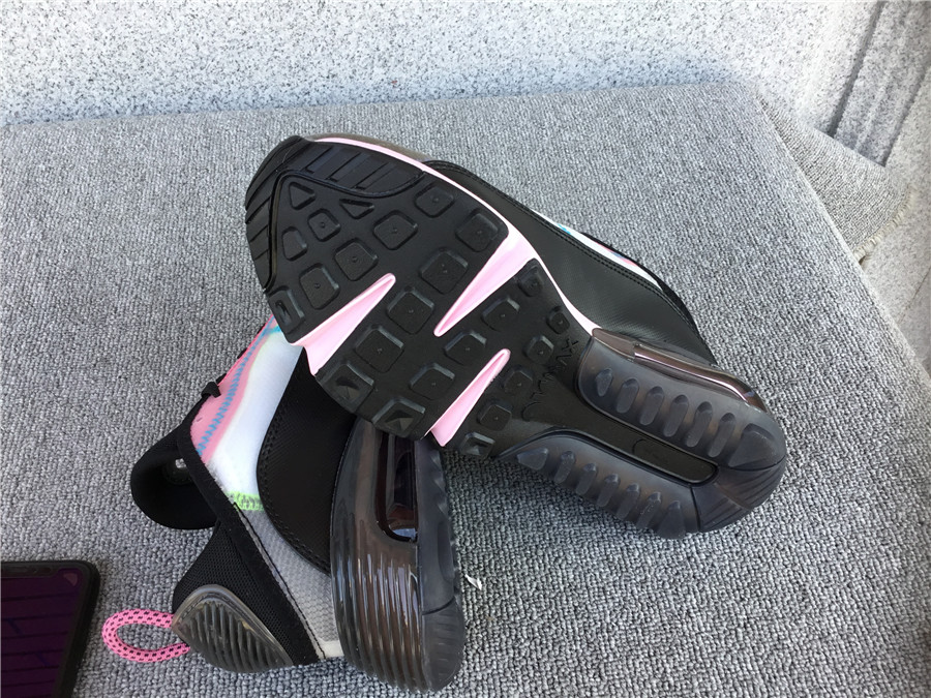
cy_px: 349
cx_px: 466
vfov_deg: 45.4
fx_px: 834
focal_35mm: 31
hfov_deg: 58.4
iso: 32
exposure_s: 1/100
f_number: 2.4
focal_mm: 3.3
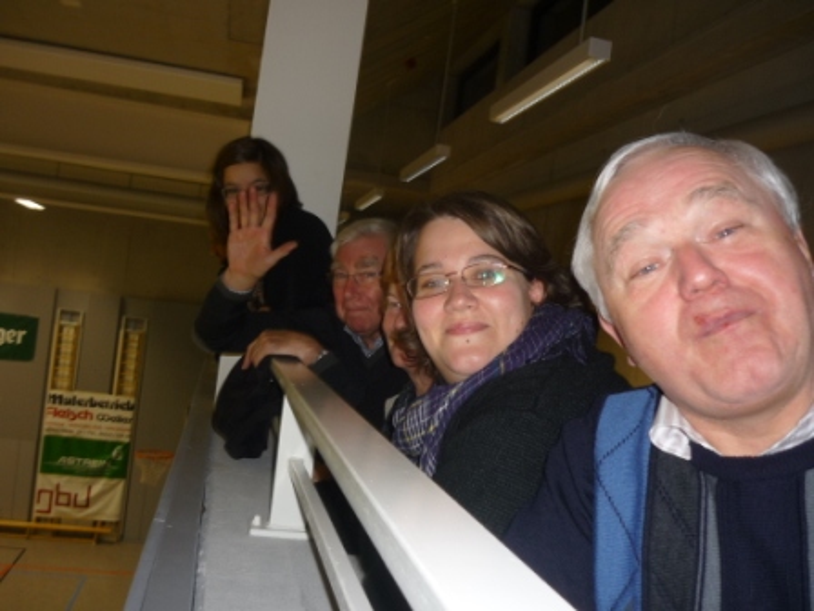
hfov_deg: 55.4
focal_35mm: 33
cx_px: 407
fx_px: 776
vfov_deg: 42.9
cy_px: 306
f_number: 2.8
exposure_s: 1/30
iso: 100
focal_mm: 5.5
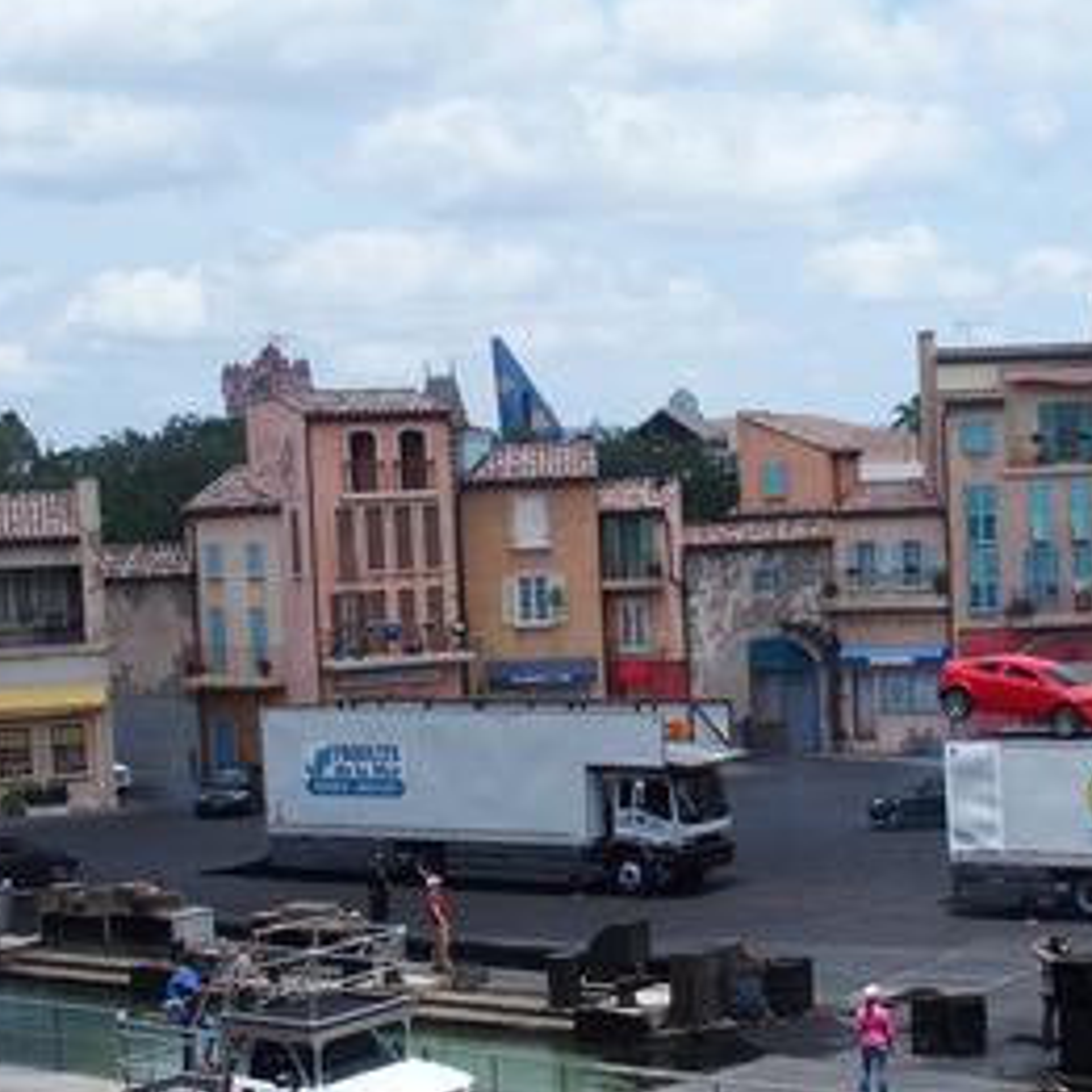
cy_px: 598
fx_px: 2284
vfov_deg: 26.9
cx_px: 674
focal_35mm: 64
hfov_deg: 26.8
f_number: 4
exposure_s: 1/1000
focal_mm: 9
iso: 100
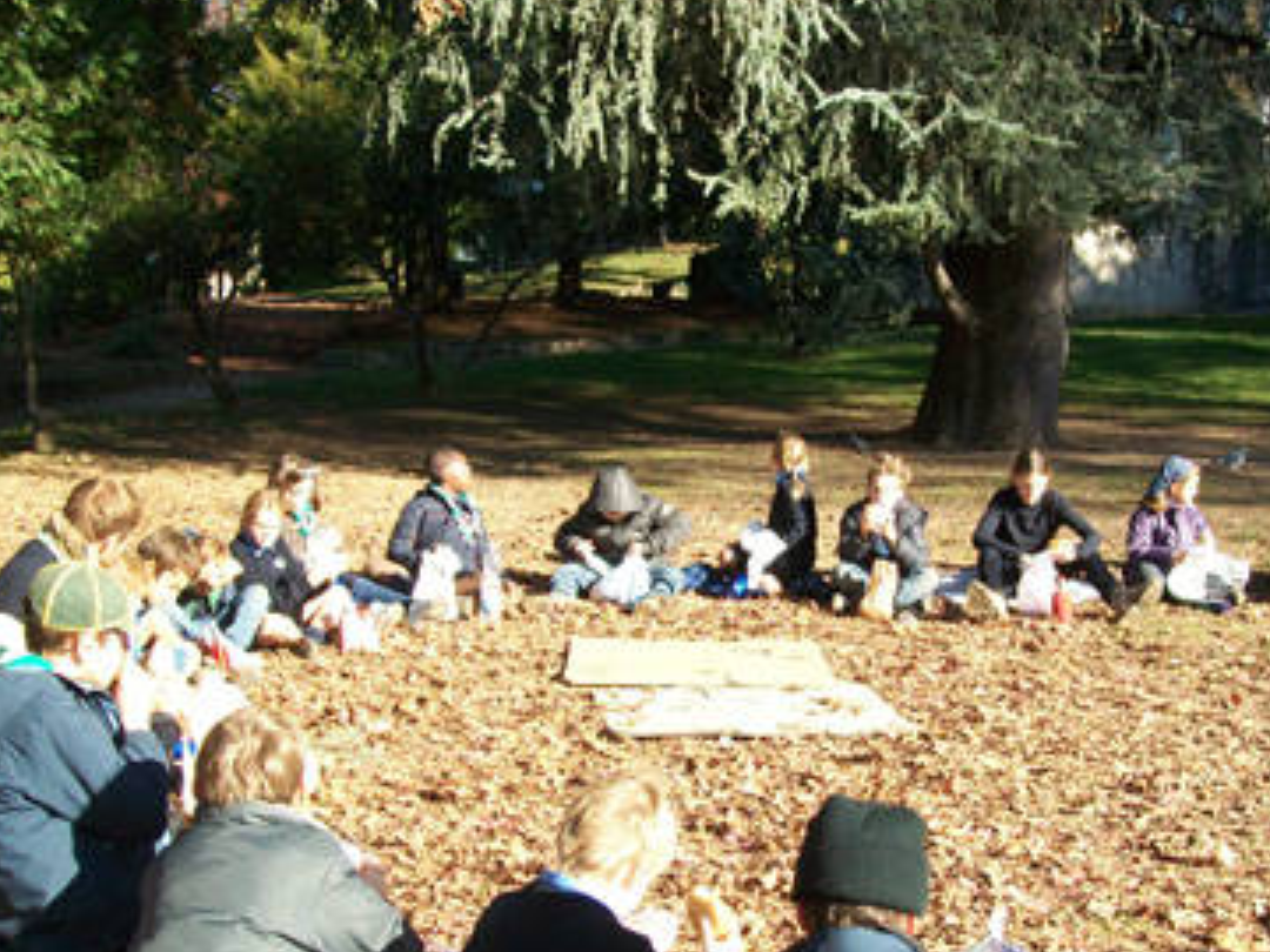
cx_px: 698
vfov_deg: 29.0
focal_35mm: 50
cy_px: 608
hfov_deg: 38.1
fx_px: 1834
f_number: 2.7
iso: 64
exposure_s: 1/250
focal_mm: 6
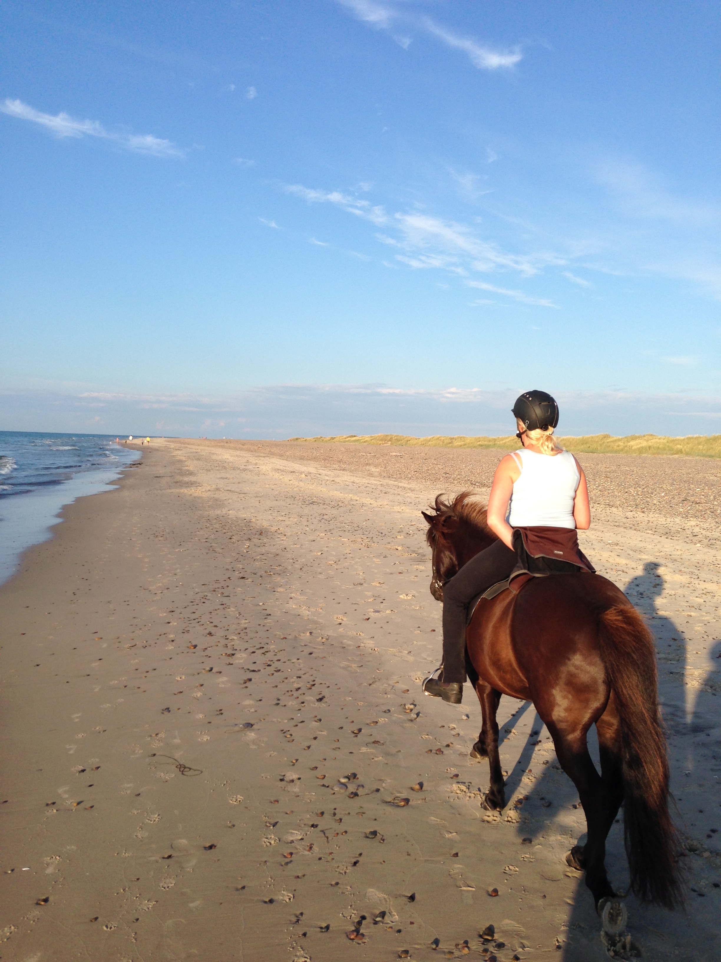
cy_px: 481
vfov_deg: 55.4
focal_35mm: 33
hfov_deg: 42.9
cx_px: 360
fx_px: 916
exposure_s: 1/1232
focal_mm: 4.12
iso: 50
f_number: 2.4
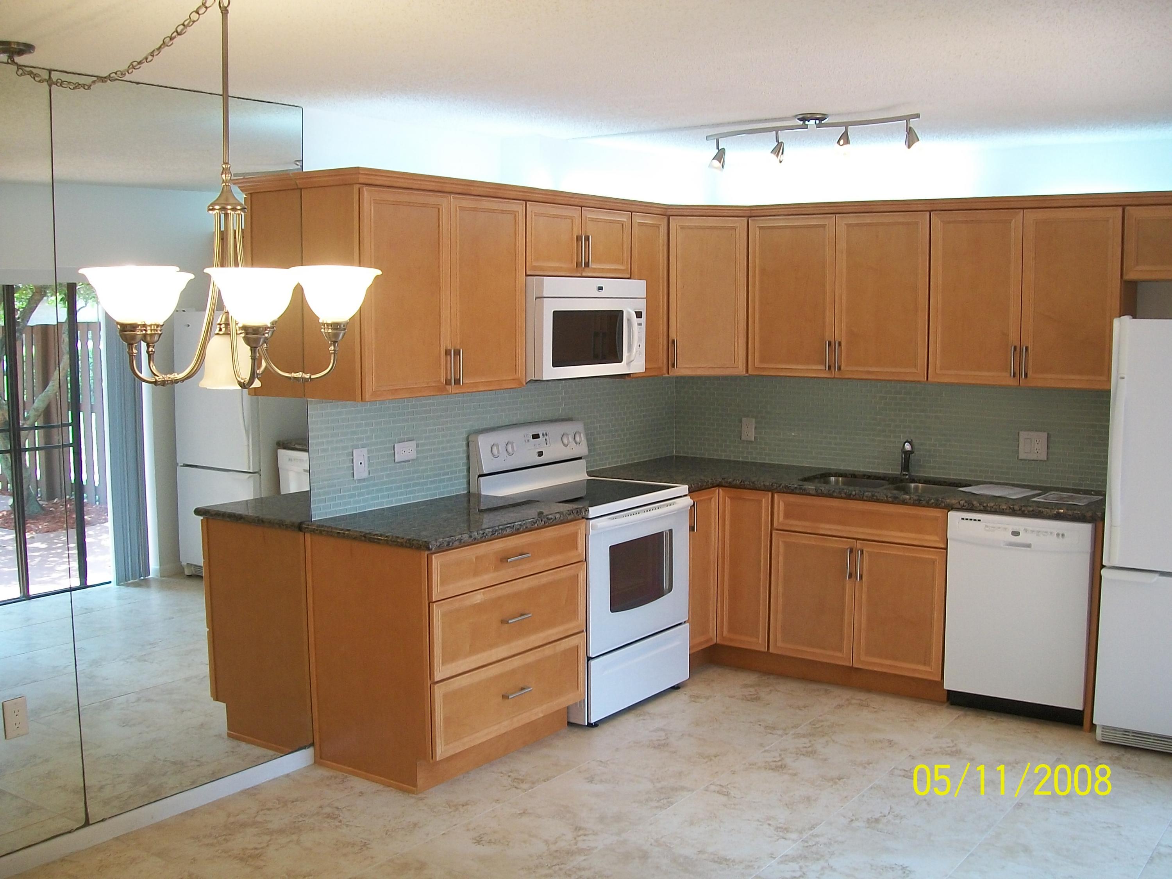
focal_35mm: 36
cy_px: 440
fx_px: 1219
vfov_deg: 39.7
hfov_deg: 51.4
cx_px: 586
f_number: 2.7
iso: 80
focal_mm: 6
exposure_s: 1/60
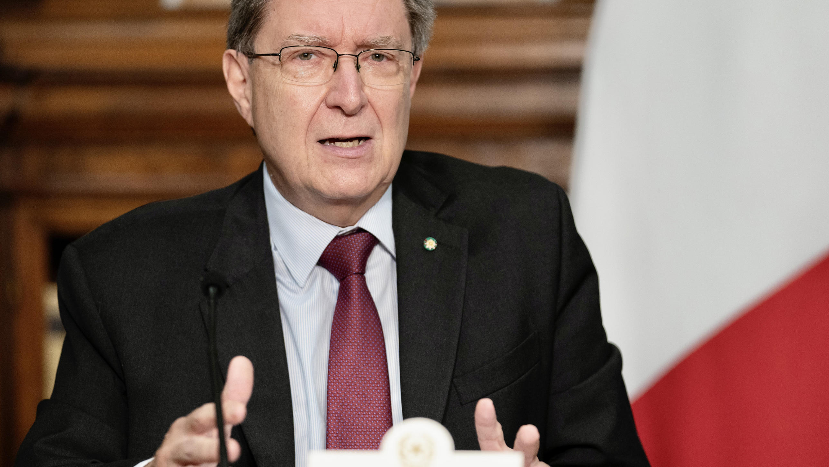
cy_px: 213
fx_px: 4045
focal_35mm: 184
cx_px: 350
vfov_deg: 6.6
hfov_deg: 11.7
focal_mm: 147
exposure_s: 1/200
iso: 2500
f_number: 2.8
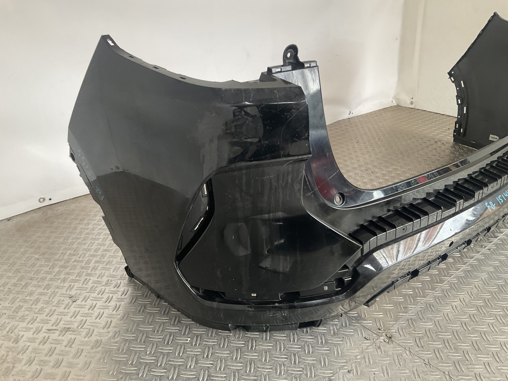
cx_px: 254
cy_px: 190
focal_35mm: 29
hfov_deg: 61.7
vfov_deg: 48.2
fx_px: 426
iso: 50
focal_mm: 3
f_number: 1.8
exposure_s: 1/120
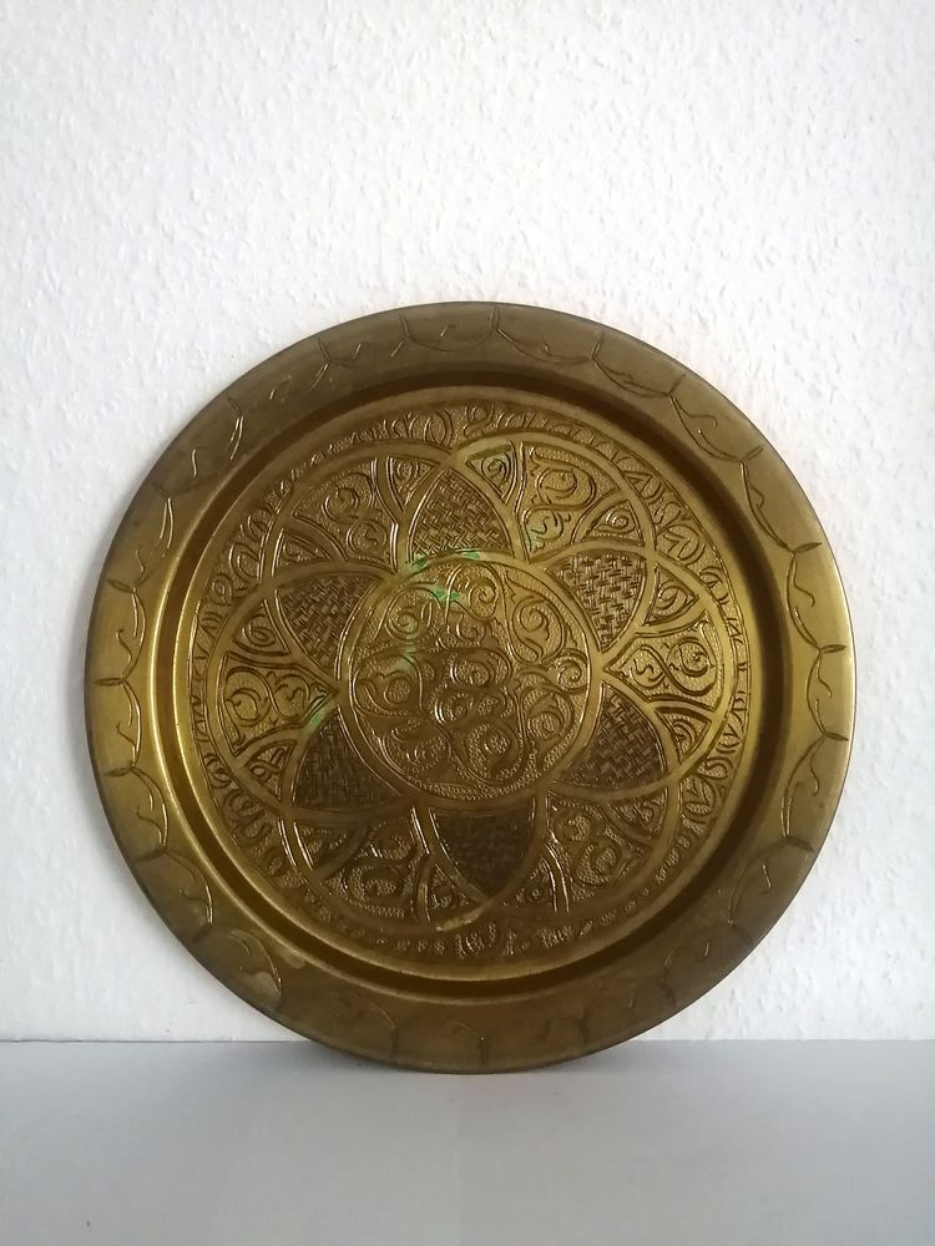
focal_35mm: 27
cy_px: 623
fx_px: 972
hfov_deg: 51.4
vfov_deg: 65.3
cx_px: 468
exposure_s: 1/33.3
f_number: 1.8
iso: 400
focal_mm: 3.62
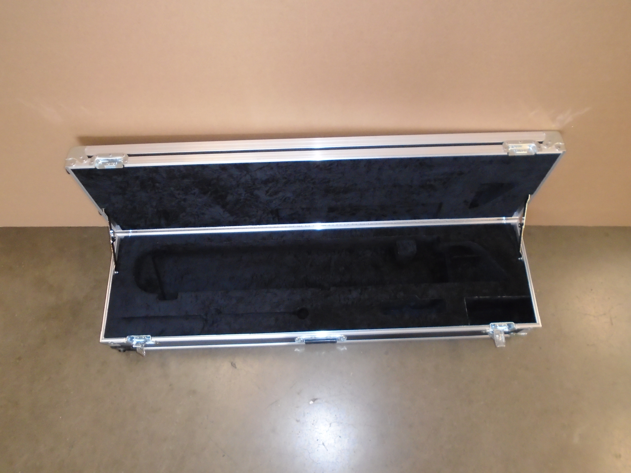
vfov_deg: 53.1
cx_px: 316
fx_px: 474
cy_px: 236
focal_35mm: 26
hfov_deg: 67.3
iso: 400
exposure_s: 1/30
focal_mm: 4.6
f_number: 3.2
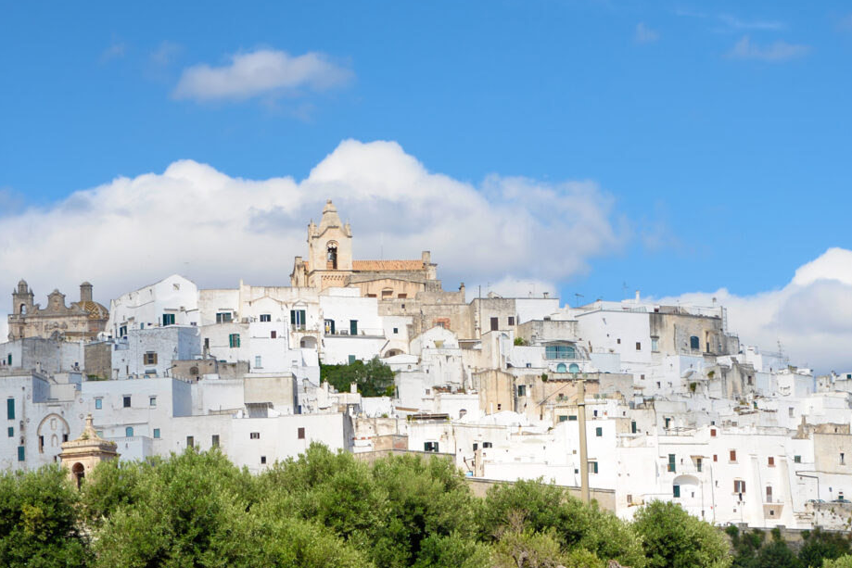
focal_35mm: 156
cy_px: 347
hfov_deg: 13.2
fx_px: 3692
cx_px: 488
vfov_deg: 8.8
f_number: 11
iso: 100
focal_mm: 70
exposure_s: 1/125
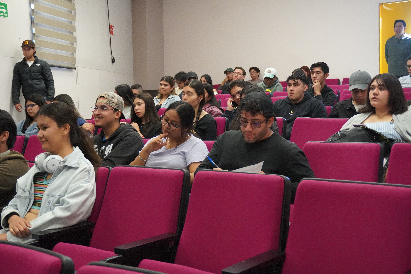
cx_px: 206
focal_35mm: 51
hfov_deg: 38.9
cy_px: 137
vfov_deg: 26.5
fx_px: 582
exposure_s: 1/160
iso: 6400
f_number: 5
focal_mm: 34
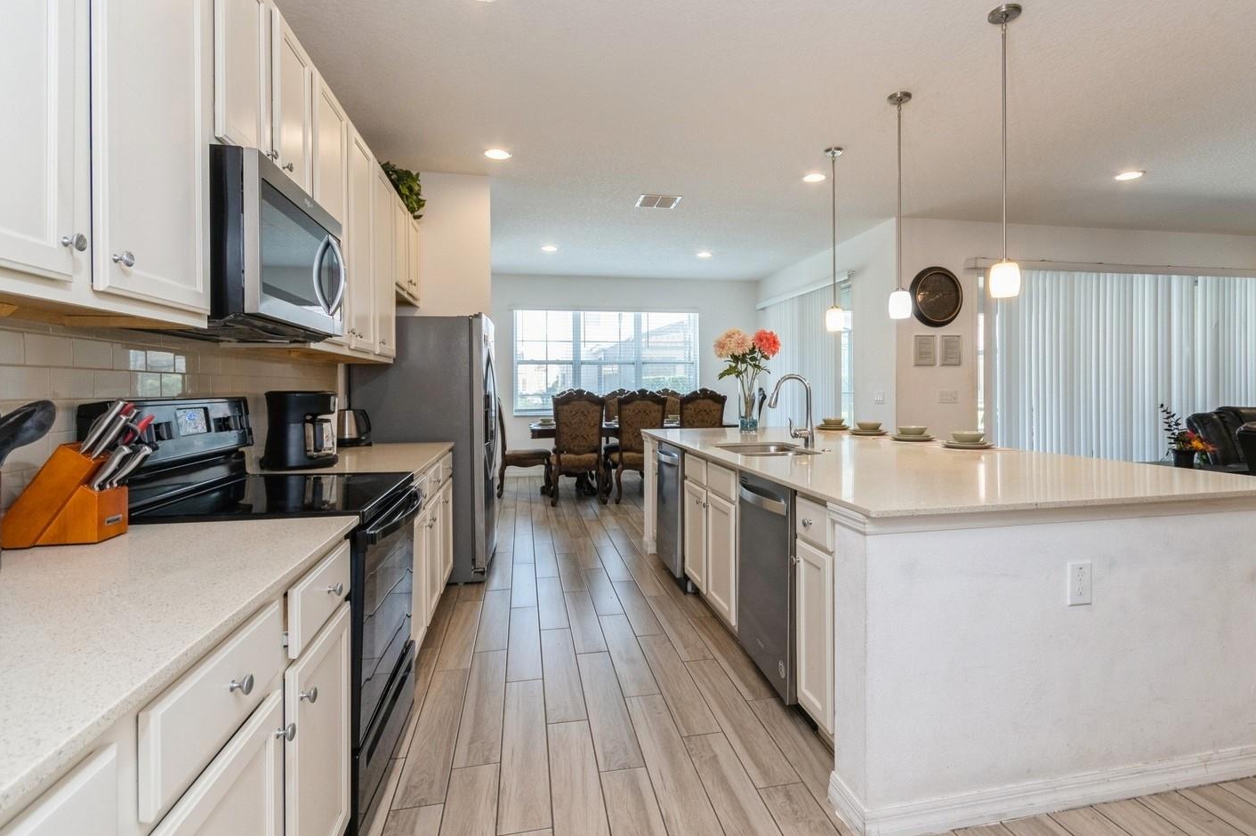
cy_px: 402
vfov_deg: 70.4
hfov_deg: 93.2
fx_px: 593
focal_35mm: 17
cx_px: 656
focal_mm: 10
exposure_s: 1/20
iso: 400
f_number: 9
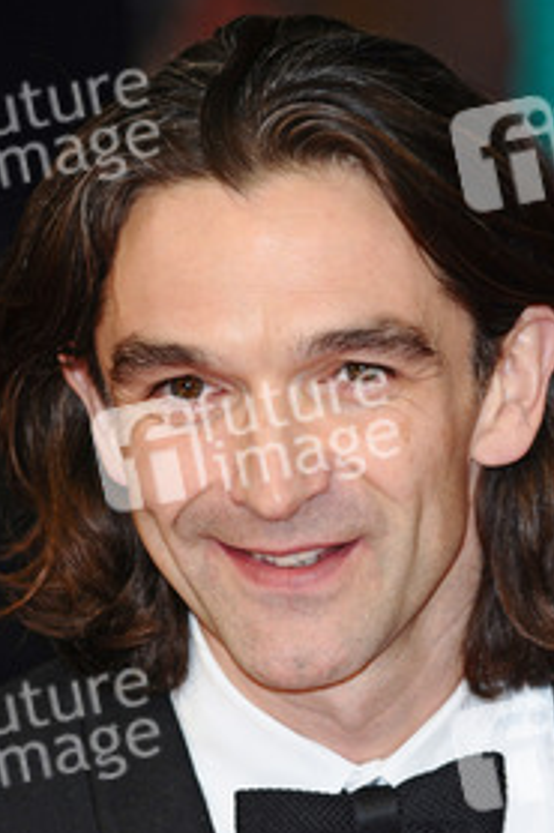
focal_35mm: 378
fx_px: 8729
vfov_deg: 5.5
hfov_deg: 3.6
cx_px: 334
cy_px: 590
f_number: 4.5
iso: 320
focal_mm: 175
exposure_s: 1/250
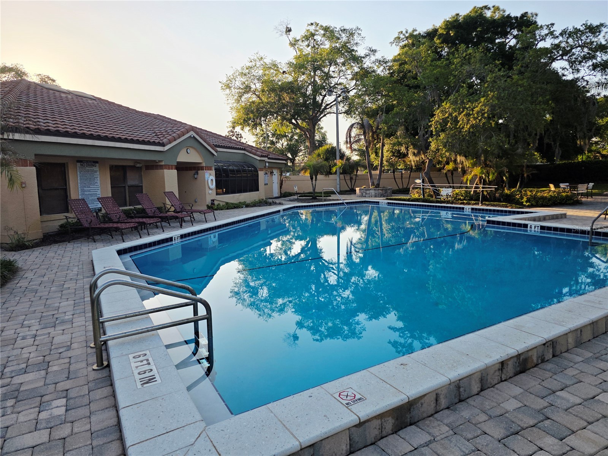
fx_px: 404
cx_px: 304
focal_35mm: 23
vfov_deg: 58.9
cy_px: 228
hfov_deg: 73.9
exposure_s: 1/4766
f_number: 1.7
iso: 80
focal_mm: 6.3
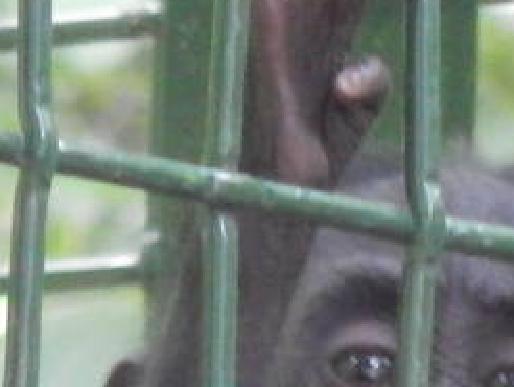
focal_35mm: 4390
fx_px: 65249
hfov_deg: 0.5
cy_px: 872
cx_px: 595
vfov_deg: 0.3
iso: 800
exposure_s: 1/30
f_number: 5.8
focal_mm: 120
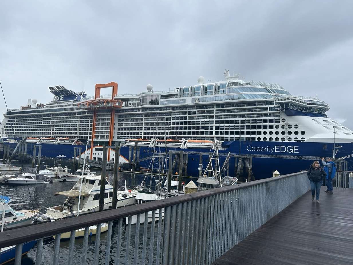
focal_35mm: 27
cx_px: 179
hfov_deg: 65.3
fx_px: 275
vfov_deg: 51.3
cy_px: 131
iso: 50
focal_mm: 5.7
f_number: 1.5
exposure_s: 1/2045
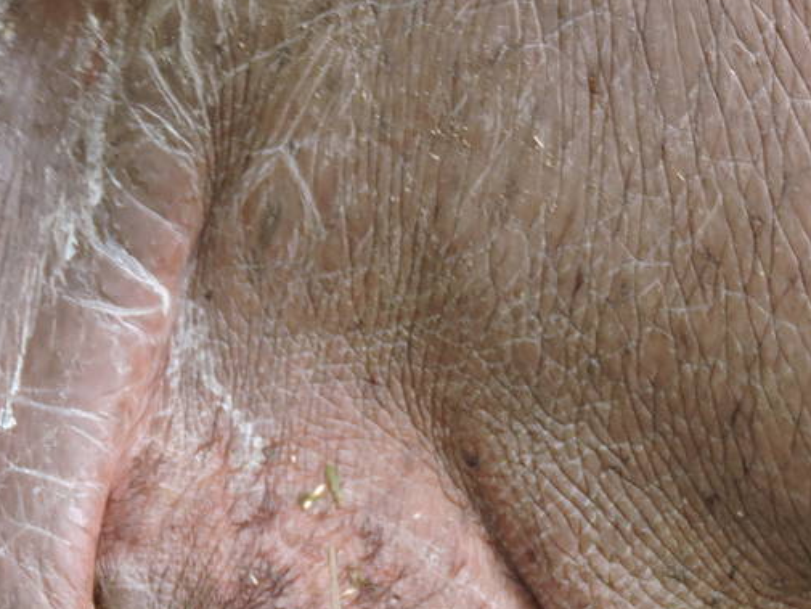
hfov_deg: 3.4
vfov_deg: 2.5
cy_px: 501
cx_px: 557
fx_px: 13732
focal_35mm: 586
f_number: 4.6
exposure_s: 1/125
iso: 140
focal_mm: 33
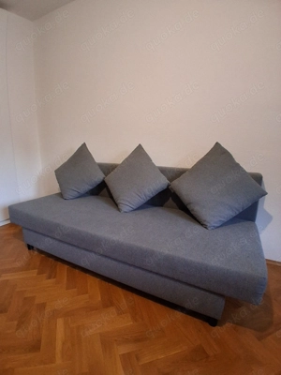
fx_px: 184
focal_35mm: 17
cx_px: 140
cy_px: 188
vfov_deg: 91.0
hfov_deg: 74.7
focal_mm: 1.4
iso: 400
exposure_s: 1/25
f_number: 2.2
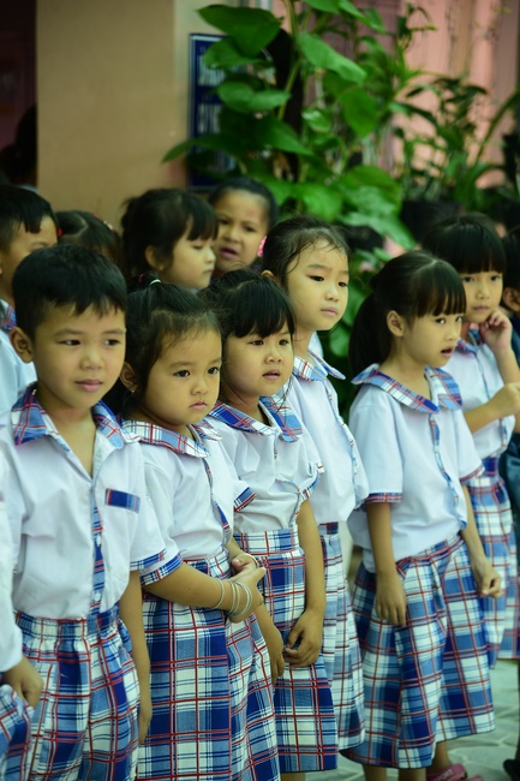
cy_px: 390
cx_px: 260
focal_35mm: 120
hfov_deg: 11.4
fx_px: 2601
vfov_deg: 17.1
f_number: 4
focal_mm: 120
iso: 160
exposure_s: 1/125
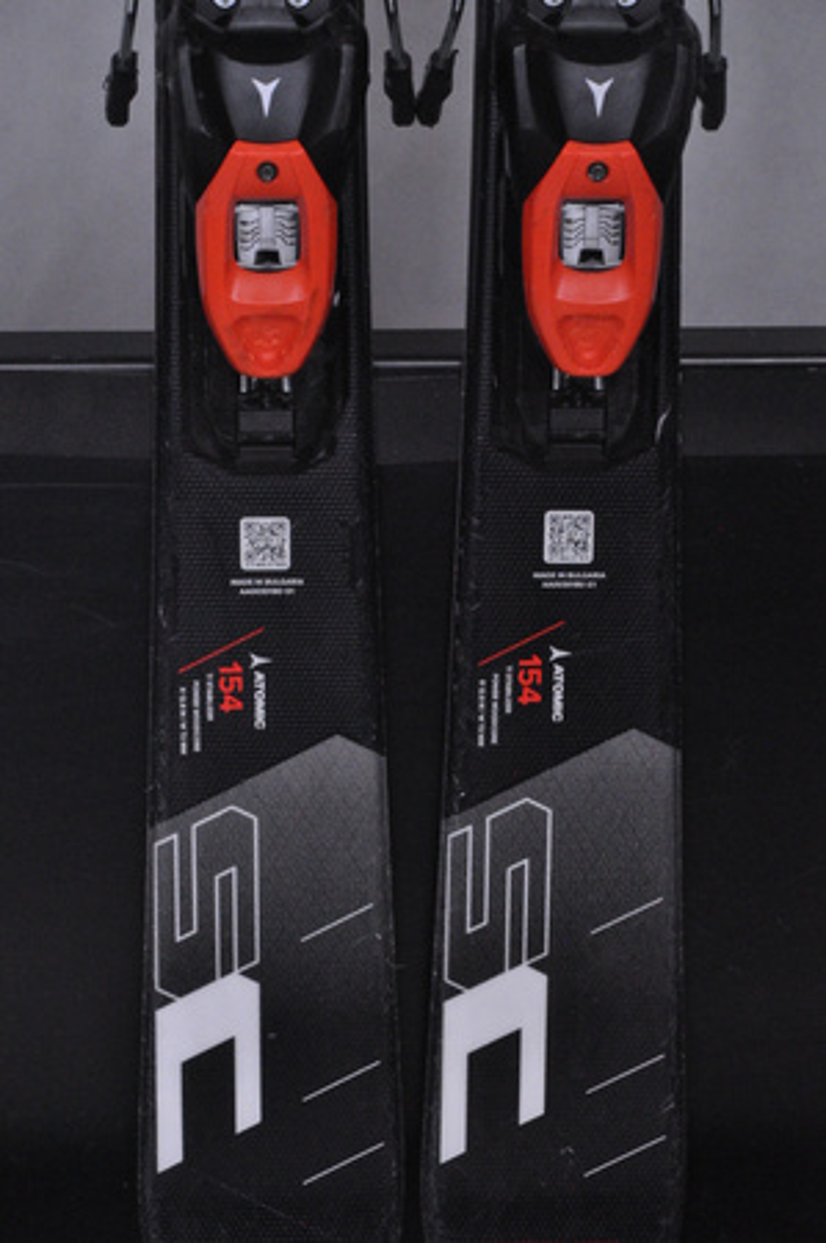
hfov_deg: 9.9
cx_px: 413
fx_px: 4760
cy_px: 622
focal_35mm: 138
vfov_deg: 14.9
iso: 3200
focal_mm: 92
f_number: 9.5
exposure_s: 1/125
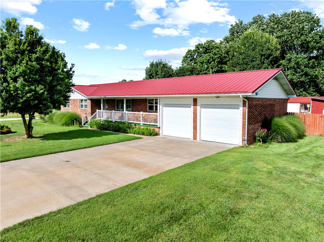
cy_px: 121
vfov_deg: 56.7
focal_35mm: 24
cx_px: 162
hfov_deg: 71.6
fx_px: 224
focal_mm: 12.29
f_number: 2.8
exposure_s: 1/5000
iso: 120
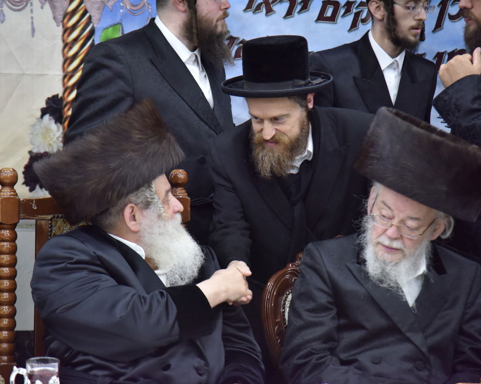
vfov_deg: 11.4
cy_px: 193
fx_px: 1936
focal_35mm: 136
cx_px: 236
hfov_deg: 14.2
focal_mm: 120
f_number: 4
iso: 2000
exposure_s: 1/125
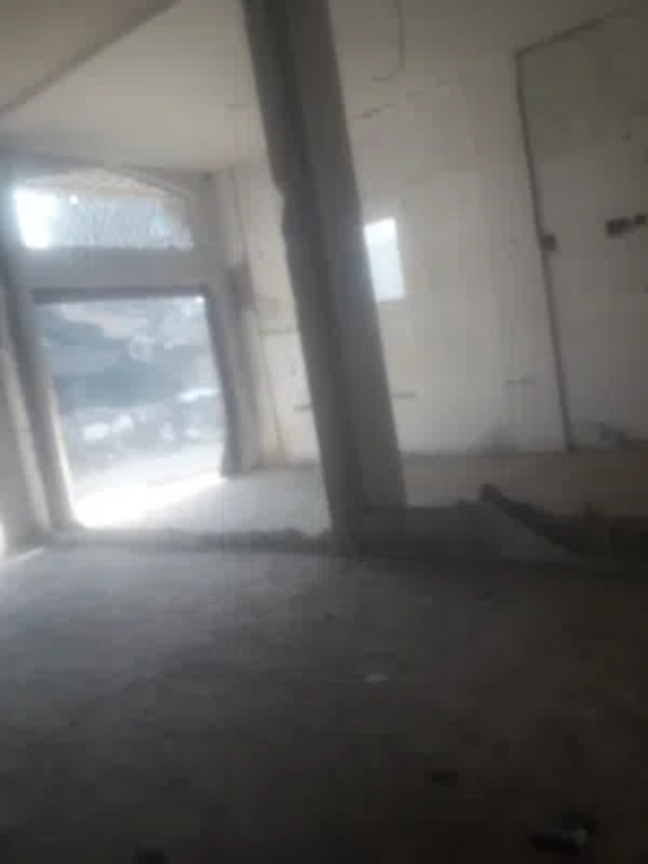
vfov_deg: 63.4
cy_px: 432
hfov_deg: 49.7
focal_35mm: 28
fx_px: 699
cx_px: 324
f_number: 1.9
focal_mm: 3.7
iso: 40
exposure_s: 1/100
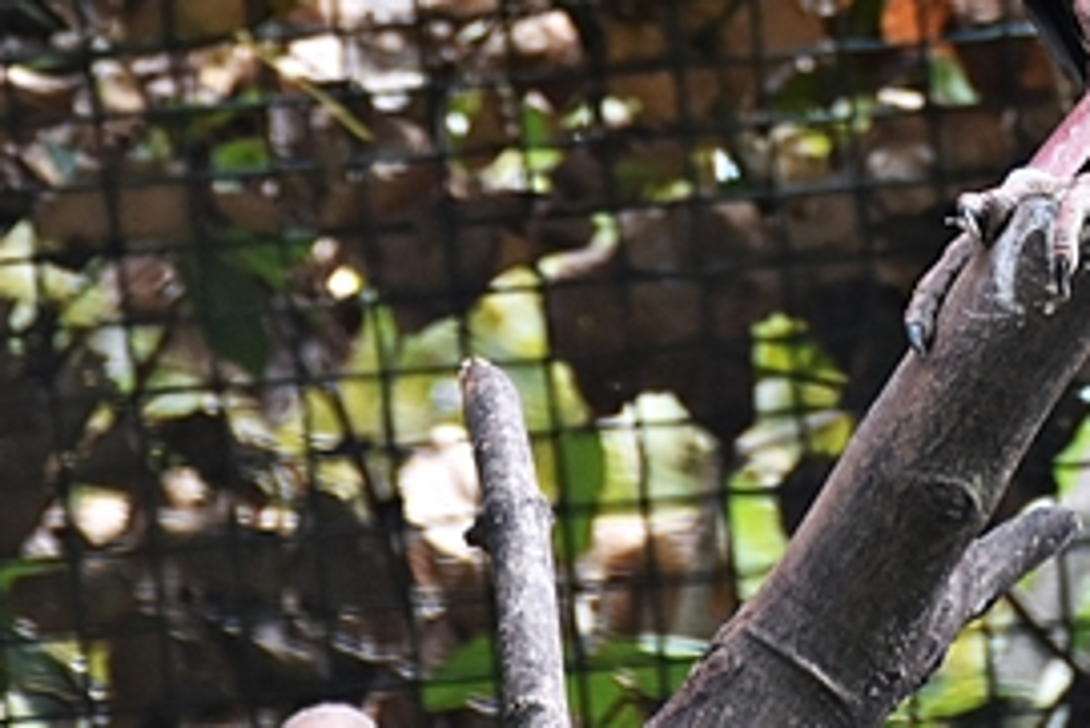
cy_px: -461
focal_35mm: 538
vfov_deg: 2.6
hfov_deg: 3.8
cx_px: 933
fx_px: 16294
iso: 400
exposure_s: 1/125
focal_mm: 95
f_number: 5.3
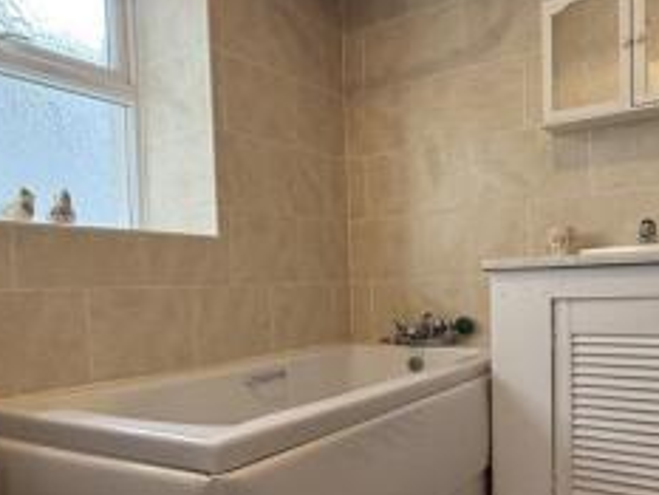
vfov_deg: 40.4
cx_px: 239
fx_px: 667
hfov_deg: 51.9
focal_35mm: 35
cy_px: 318
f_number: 2.2
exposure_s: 1/100
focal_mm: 2.22
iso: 250
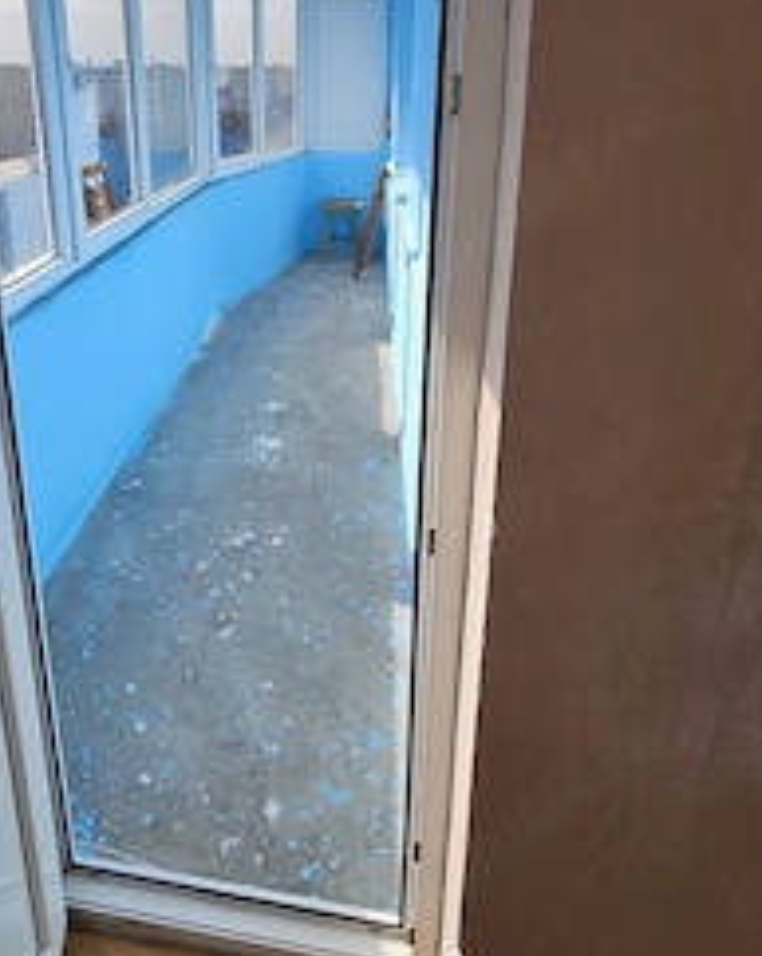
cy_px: 241
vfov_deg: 72.4
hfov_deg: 64.0
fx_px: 593
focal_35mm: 21
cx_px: 265
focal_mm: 2.2
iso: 50
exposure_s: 1/1402
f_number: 2.2
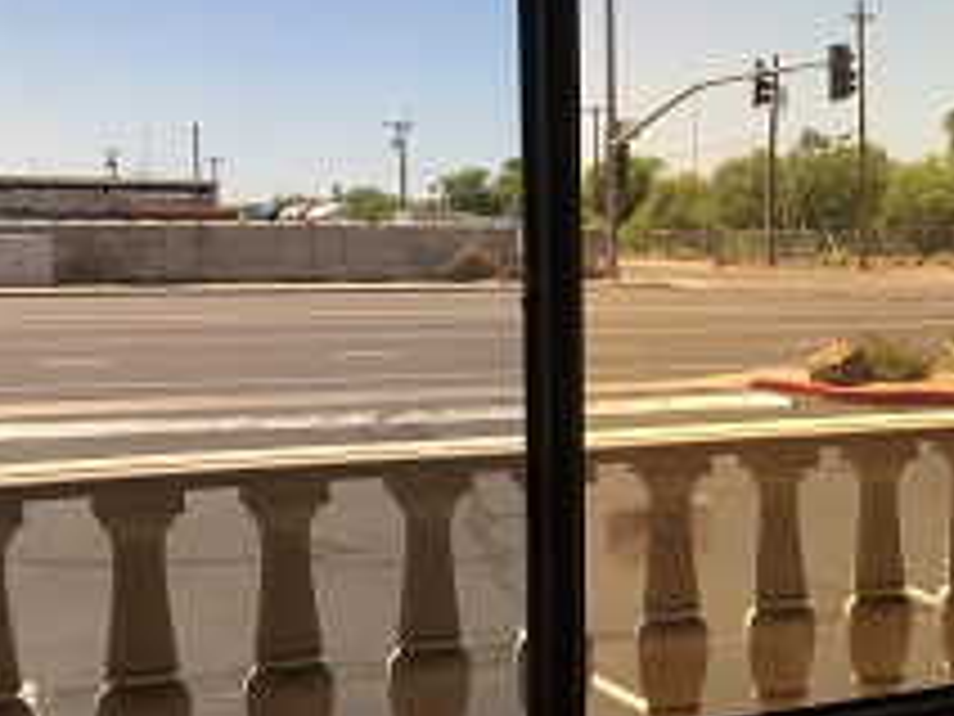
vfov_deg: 23.3
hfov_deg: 28.8
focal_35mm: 63
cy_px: 394
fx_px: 1736
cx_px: 950
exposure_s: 1/146
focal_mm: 4.15
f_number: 2.2
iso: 25
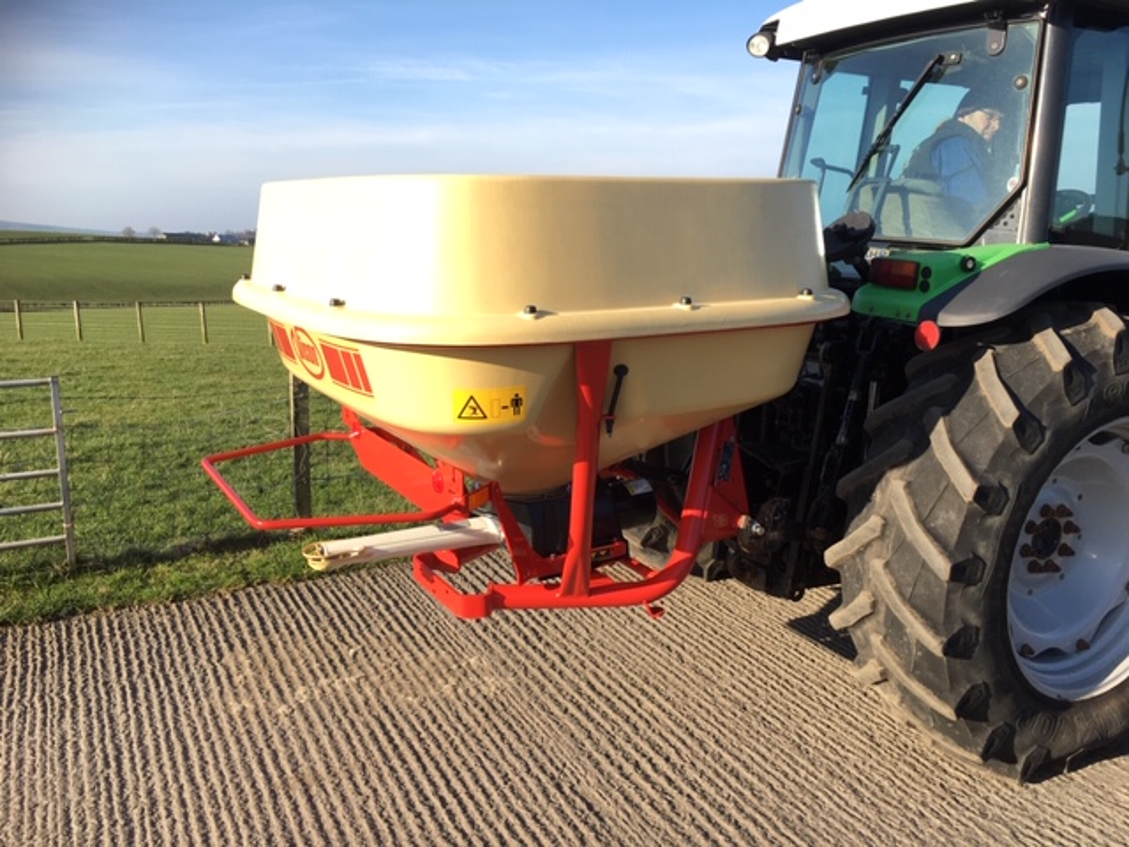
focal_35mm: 29
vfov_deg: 48.2
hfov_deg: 61.7
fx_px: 946
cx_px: 564
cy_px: 424
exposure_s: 1/615
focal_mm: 4.15
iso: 25
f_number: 2.2
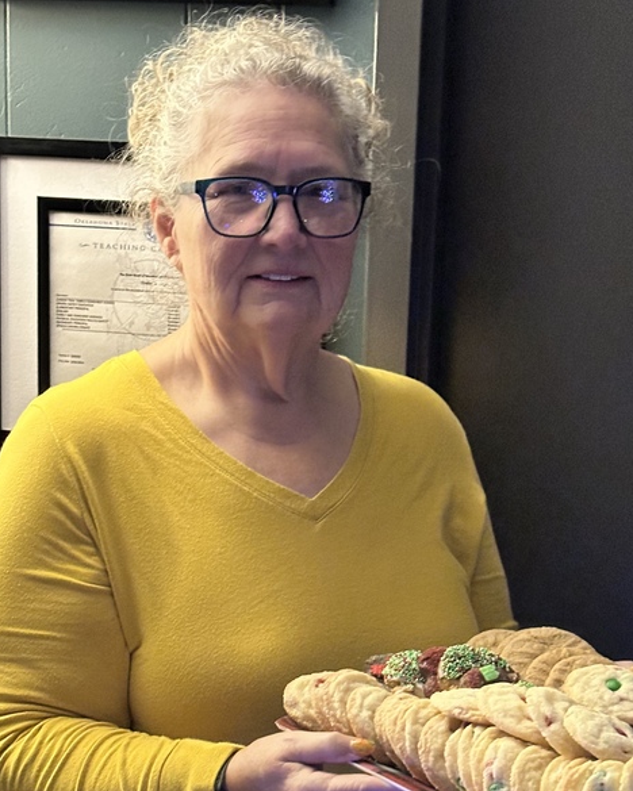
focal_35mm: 82
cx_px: 349
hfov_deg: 18.7
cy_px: 649
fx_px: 1920
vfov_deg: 22.9
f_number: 1.78
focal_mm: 6.86
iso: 800
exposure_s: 1/17
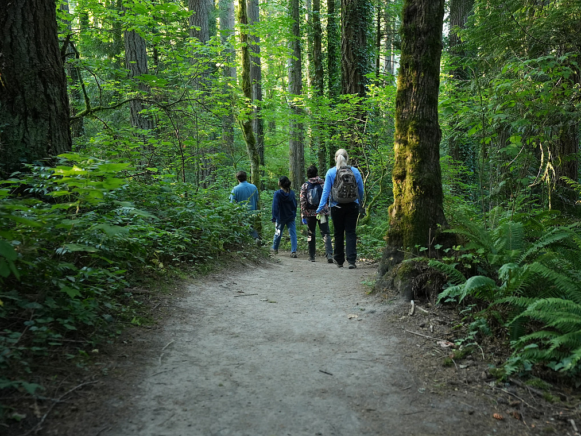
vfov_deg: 33.0
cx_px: 318
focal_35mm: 44
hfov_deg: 43.1
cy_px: 215
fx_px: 735
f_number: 2.8
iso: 3200
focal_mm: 39.7
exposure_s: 1/125
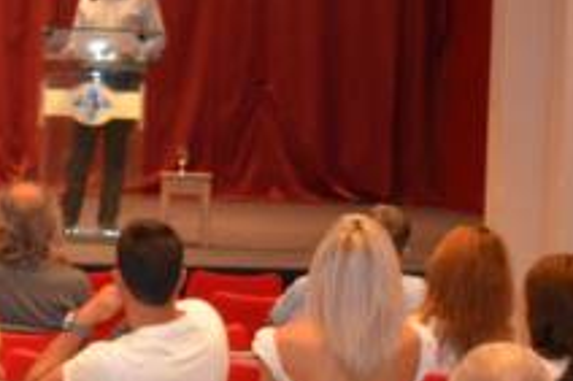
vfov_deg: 9.3
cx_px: -484
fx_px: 2338
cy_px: 146
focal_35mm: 147
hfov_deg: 12.6
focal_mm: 26
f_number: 4
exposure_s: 1/60
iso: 3200
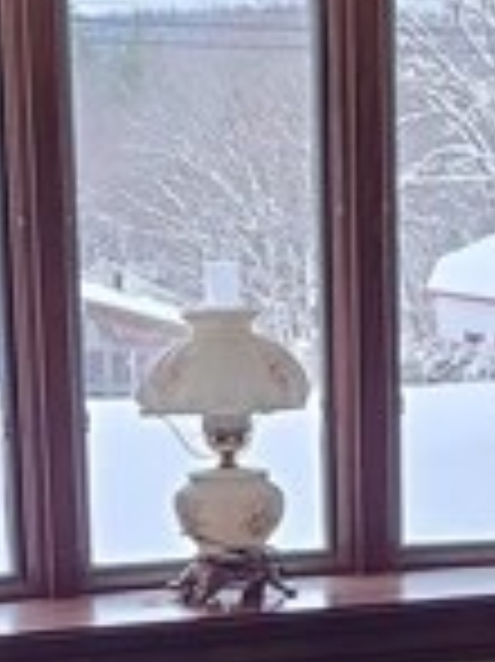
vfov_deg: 14.3
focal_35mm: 136
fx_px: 2597
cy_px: 648
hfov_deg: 10.9
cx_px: 306
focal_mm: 5.4
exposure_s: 1/110
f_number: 1.8
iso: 64
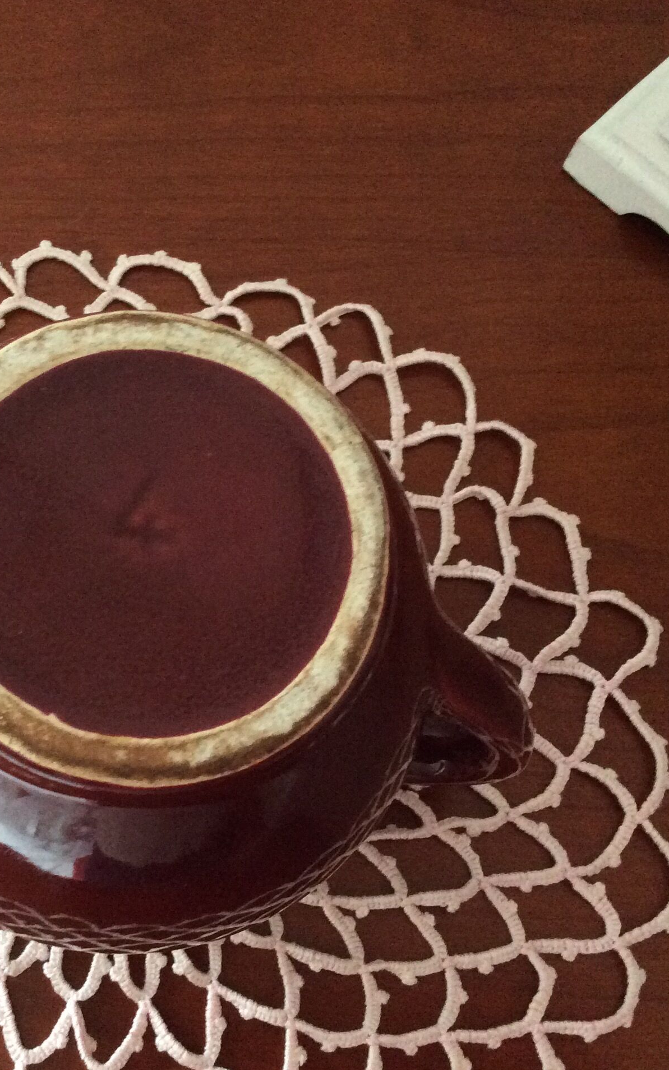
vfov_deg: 43.5
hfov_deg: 27.6
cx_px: 174
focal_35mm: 46
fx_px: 1342
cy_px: 532
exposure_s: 1/25
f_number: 2.4
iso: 250
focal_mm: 3.3
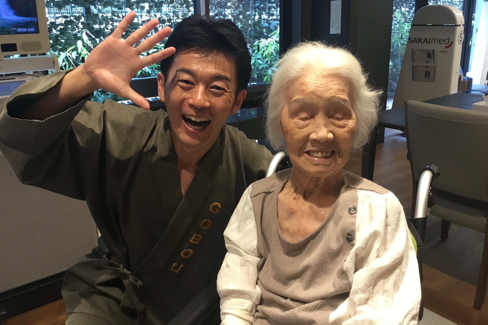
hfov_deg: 57.2
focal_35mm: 33
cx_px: 243
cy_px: 144
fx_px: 447
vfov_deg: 39.9
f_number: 2.4
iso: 80
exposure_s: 1/30
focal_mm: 3.3
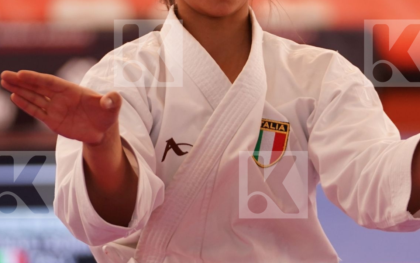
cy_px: 53
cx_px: 273
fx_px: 3765
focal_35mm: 329
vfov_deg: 4.0
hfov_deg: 6.4
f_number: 2.8
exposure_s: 1/500
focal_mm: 136
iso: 1000
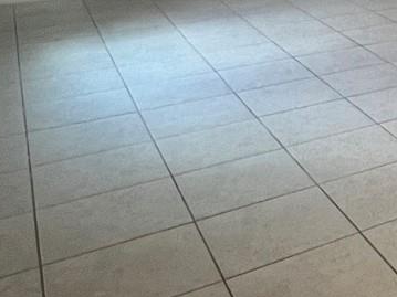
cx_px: 610
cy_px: -115
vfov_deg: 22.0
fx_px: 665
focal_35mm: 58
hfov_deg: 24.8
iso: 200
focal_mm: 1.57
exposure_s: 1/120
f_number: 1.8
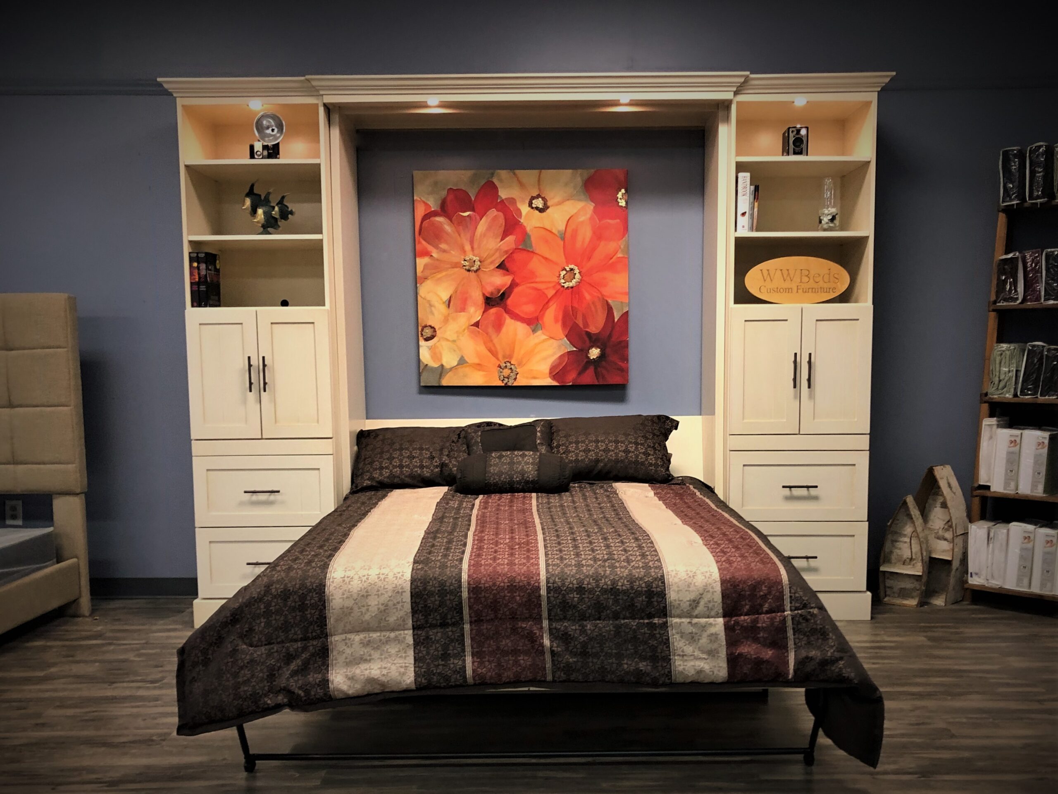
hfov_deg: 63.4
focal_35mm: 28
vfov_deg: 49.7
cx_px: 529
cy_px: 397
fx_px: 856
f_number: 1.8
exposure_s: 1/15
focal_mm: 3.99
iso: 50
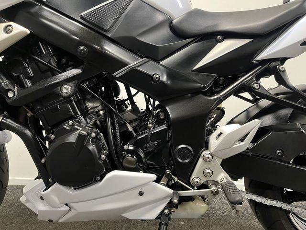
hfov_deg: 67.3
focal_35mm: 26
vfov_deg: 53.1
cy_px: 115
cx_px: 153
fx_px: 230
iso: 400
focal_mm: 5.1
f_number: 1.6
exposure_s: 1/33
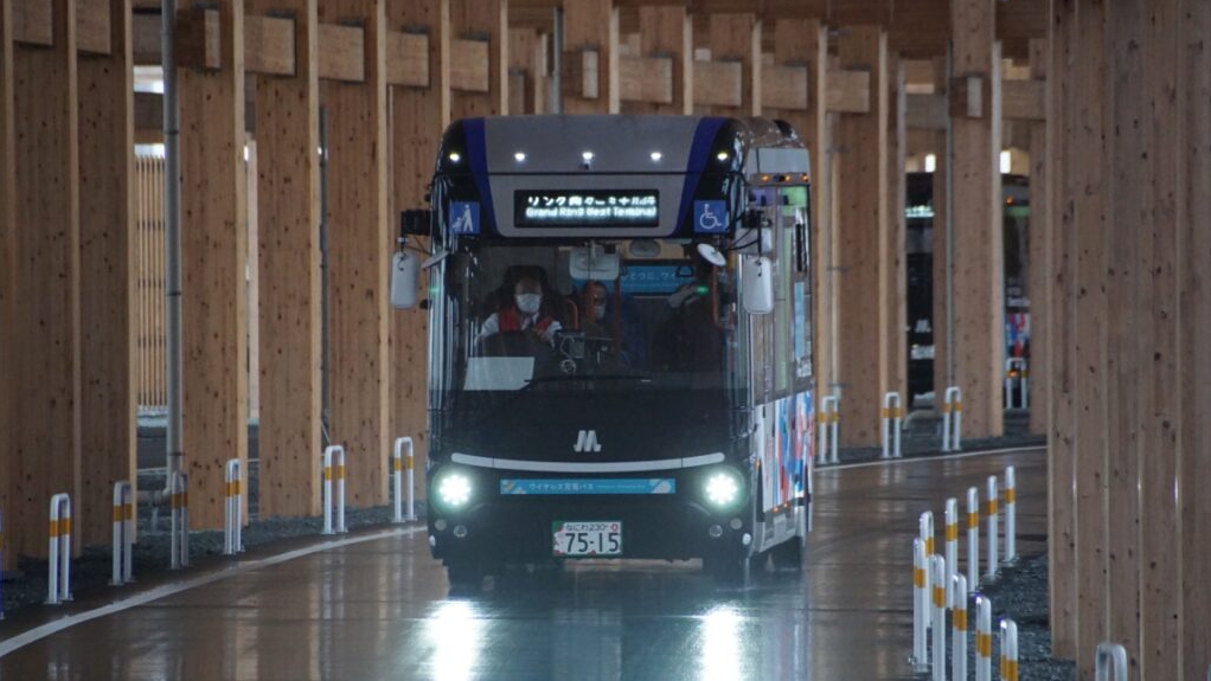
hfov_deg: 5.5
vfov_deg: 3.1
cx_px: 606
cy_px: 311
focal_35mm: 394
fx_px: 12652
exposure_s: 1/250
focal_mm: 250
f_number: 6.3
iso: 3200
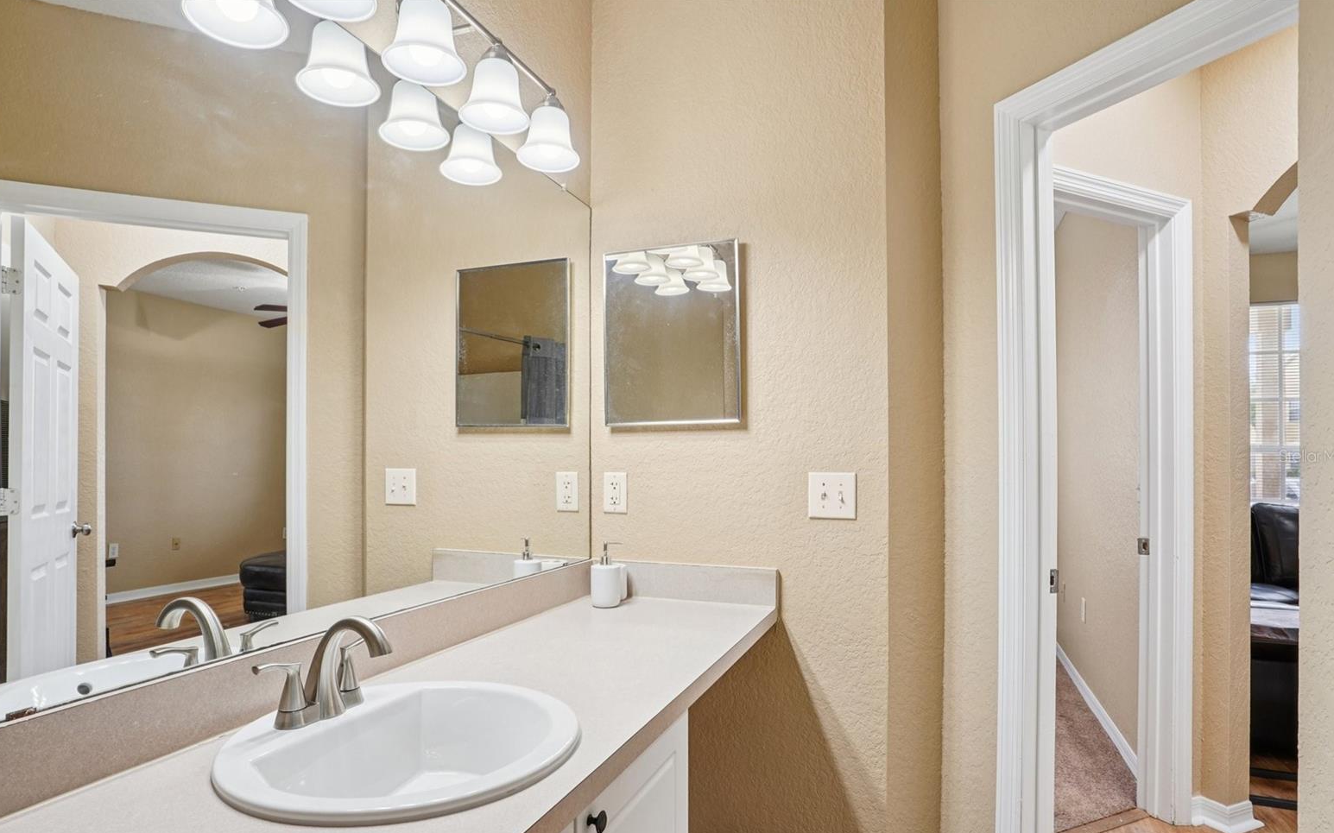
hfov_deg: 88.0
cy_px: 456
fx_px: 691
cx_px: 665
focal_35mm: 19
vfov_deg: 62.1
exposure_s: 1/4
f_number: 8
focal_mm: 18
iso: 100
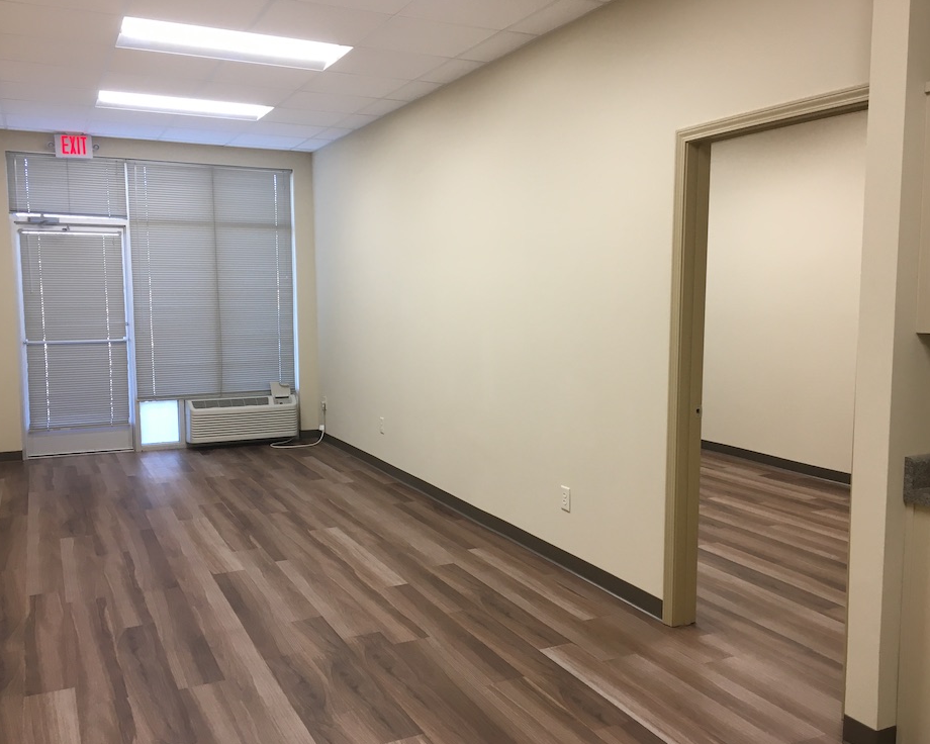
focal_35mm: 31
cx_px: 465
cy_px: 378
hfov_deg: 57.2
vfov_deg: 47.1
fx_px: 853
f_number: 2.2
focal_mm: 4.15
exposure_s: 1/30
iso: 50
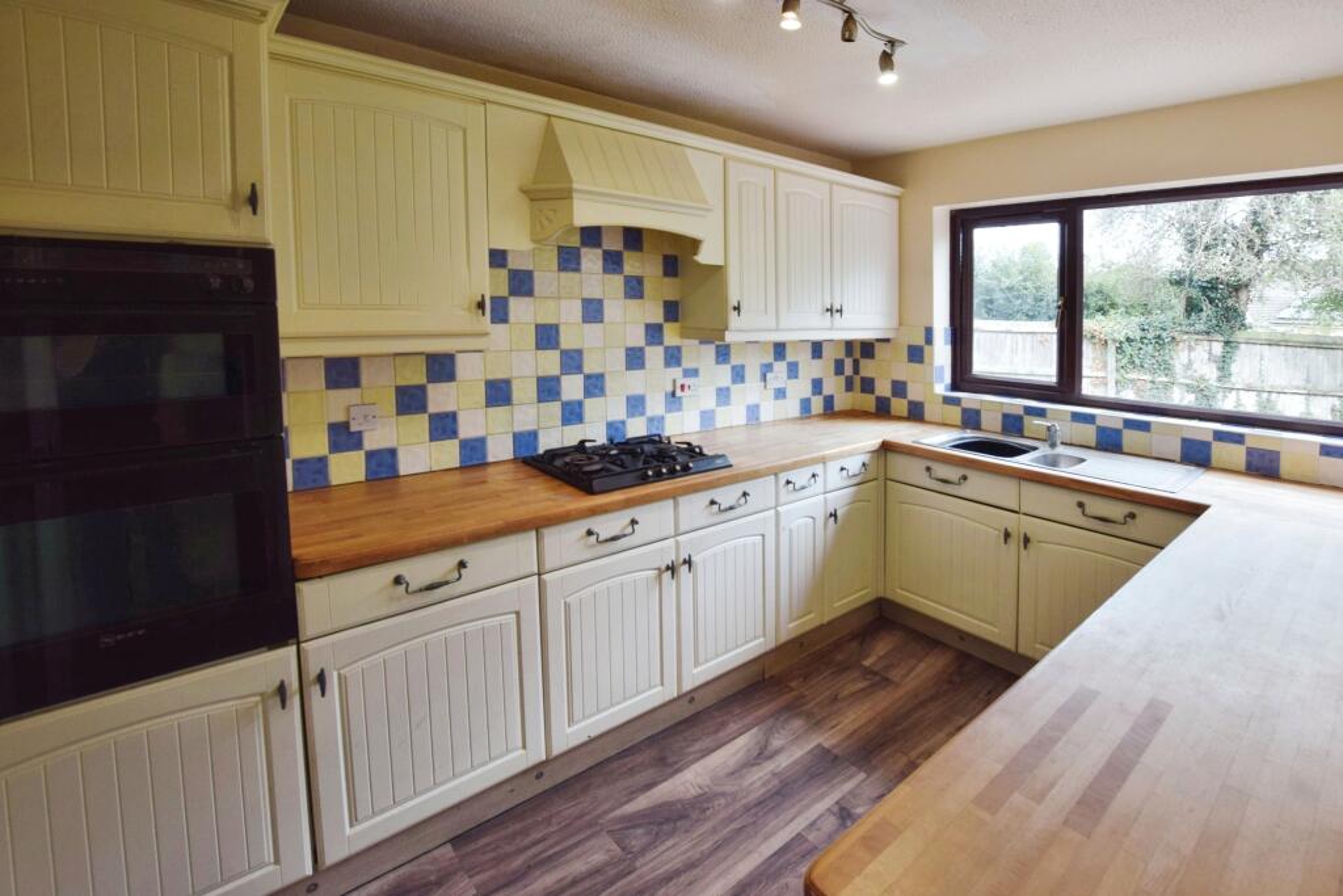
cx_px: 672
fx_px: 560
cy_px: 448
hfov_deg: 100.4
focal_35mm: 15
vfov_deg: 77.3
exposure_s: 1/125
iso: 400
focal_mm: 10
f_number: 5.6
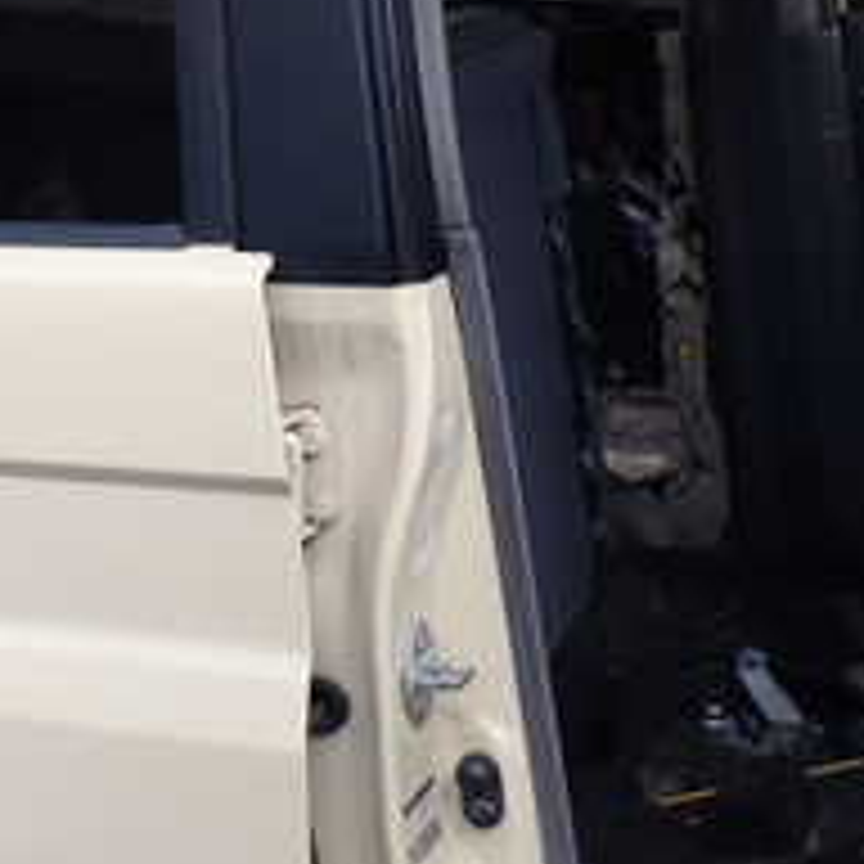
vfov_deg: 20.8
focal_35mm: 83
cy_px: 292
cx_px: -58
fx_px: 2344
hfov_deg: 20.1
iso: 100
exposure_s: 1/400
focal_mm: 5.4
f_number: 3.2
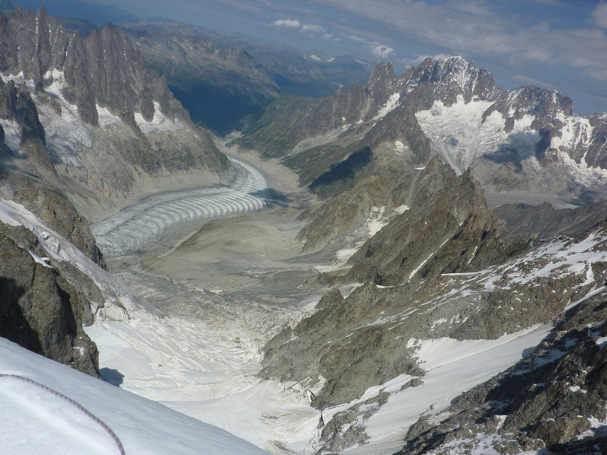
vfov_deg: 54.9
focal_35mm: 25
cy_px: 228
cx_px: 304
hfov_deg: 69.4
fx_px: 438
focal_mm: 4.1
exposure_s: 1/1000
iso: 80
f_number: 5.6
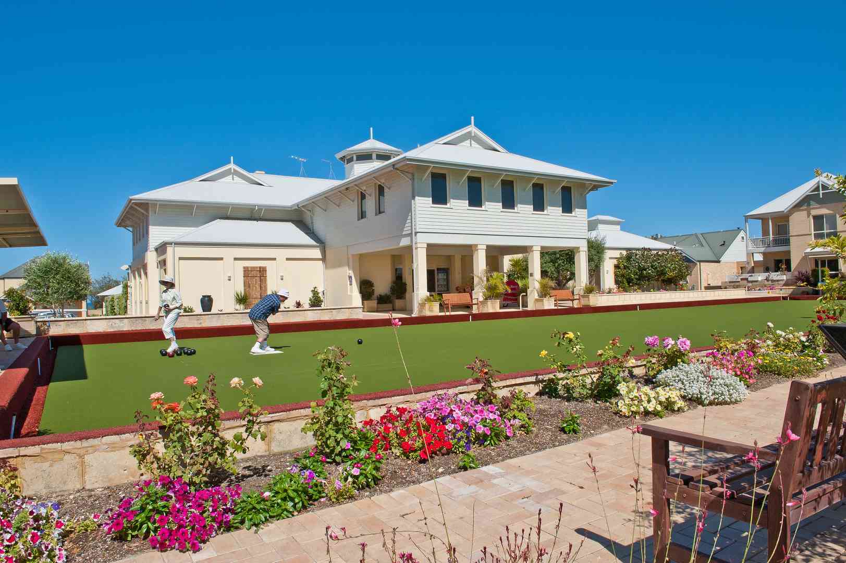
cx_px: 423
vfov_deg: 53.1
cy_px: 282
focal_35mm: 24
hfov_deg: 73.8
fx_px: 564
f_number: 16
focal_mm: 24
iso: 400
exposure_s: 1/640
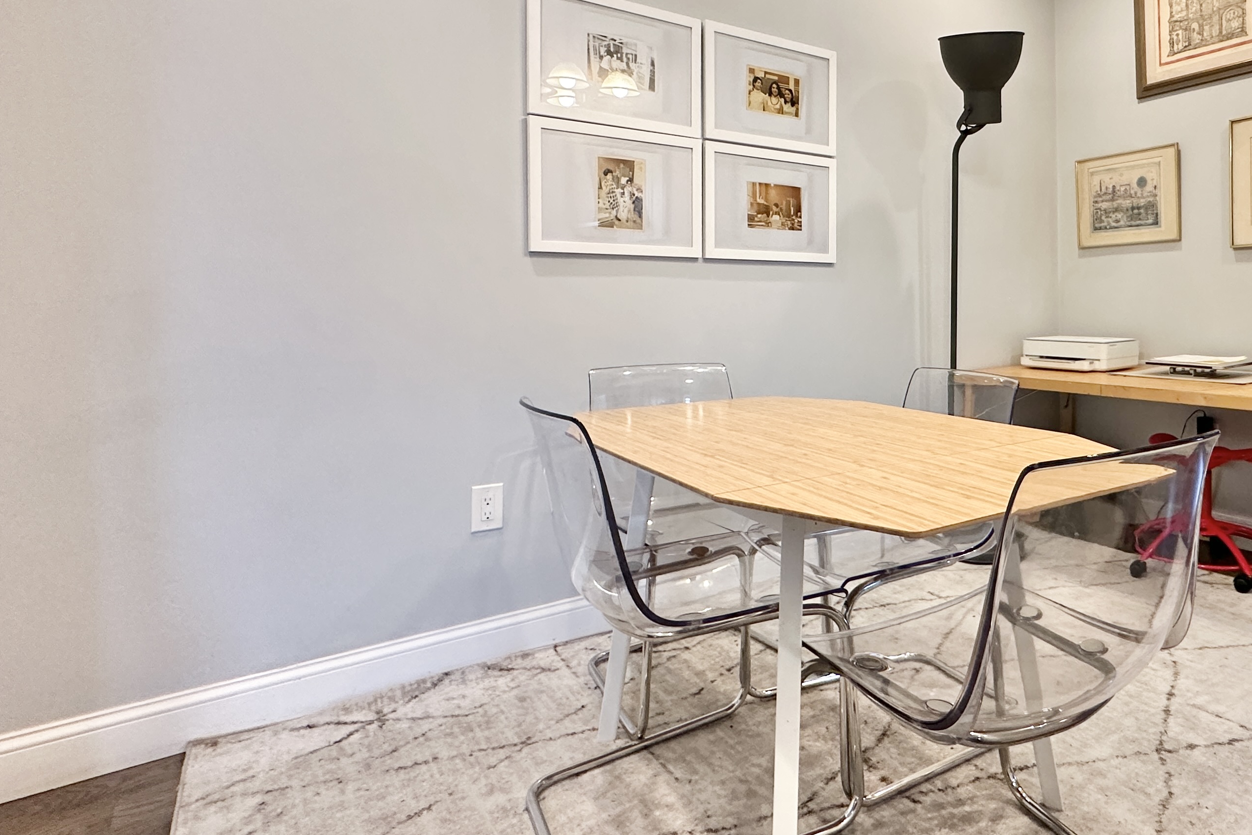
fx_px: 800
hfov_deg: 72.6
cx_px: 883
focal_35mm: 23
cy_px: 318
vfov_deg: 54.5
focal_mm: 2.22
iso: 250
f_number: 2.2
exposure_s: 1/120
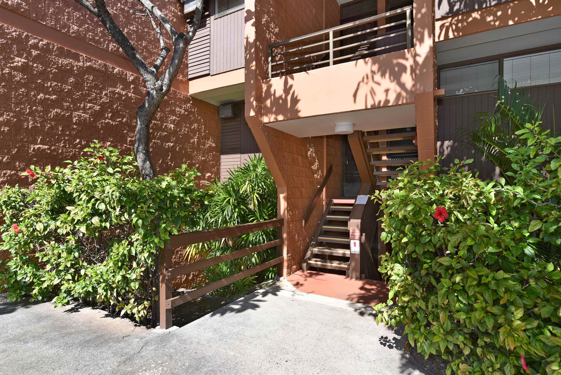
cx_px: 280
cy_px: 188
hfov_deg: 86.9
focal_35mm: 19
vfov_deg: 64.6
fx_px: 296
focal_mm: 19
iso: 100
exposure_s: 1/200
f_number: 7.1
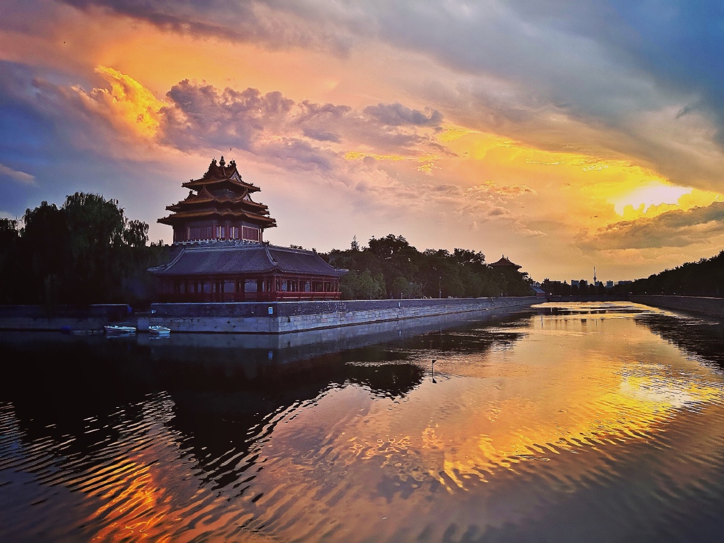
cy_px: 272
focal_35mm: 27
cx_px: 362
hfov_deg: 65.3
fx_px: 565
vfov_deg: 51.4
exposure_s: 1/100
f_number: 1.8
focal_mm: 3.95
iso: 100
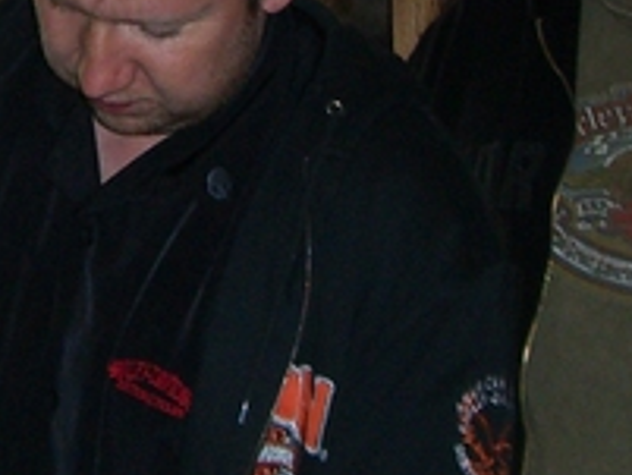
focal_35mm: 151
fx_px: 2759
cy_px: -38
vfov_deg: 9.7
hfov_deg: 12.9
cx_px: 16
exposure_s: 1/60
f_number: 2.7
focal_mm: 6.2
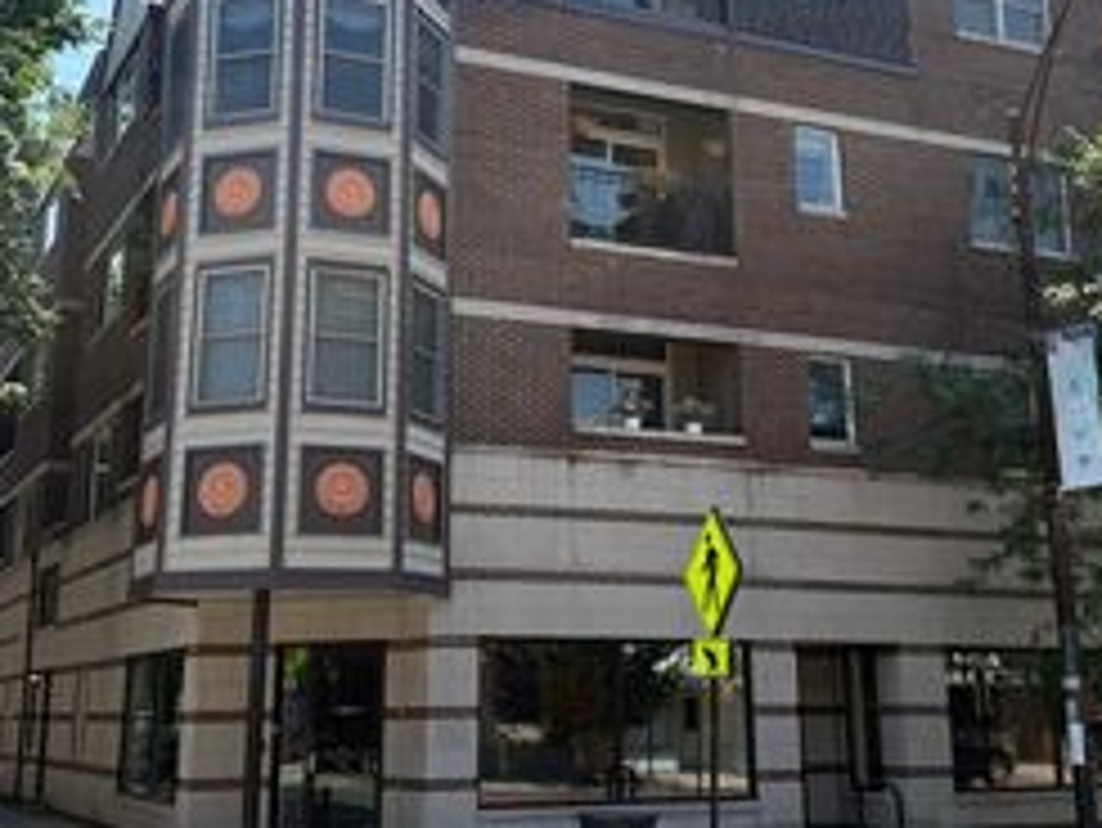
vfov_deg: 29.4
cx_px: 567
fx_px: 1561
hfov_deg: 38.9
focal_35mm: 49
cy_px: 250
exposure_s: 1/3759
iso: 100
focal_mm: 6.76
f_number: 1.78
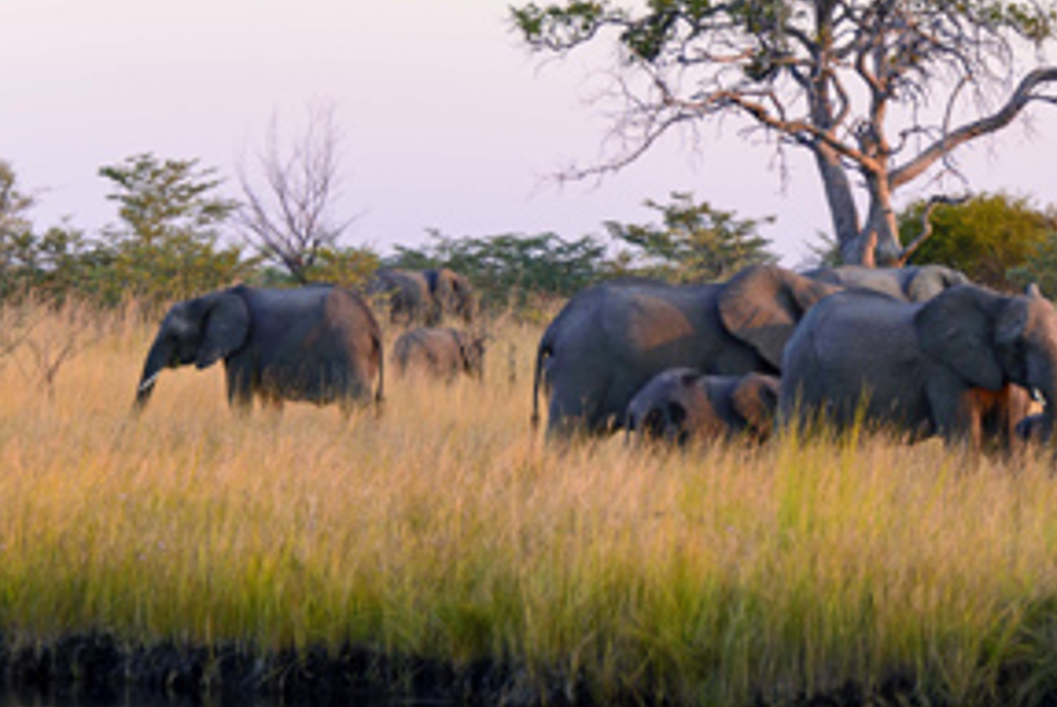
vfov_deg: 4.4
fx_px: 9111
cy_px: 226
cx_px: 1013
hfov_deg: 6.6
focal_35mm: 310
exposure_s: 1/100
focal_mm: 135
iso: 400
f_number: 5.6
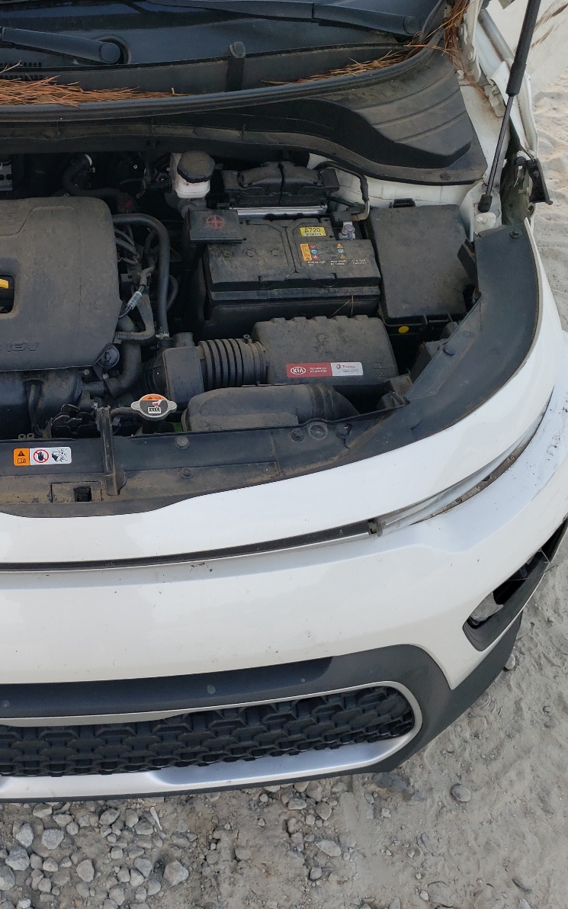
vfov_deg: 52.7
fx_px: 916
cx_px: 50
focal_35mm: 37
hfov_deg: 32.6
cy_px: 456
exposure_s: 1/526
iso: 50
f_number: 1.5
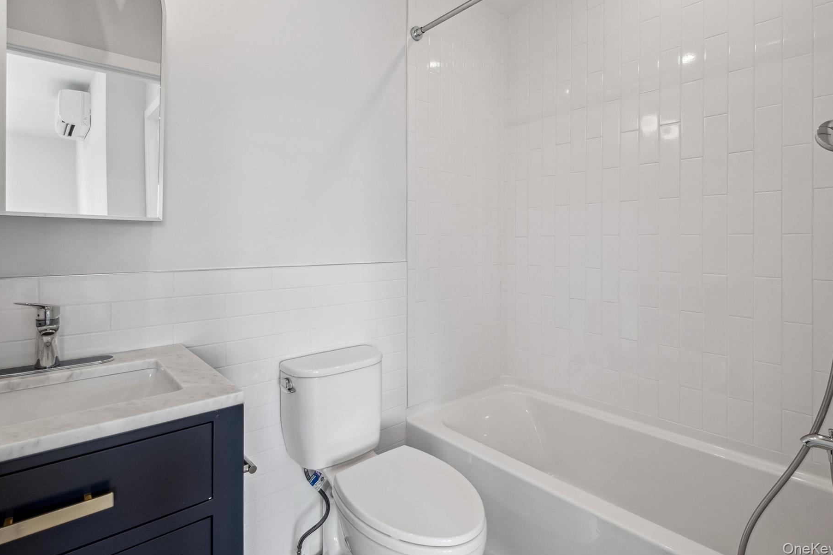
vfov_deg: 70.2
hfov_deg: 93.3
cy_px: 245
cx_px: 404
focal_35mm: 17
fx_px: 393
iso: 320
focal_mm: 10
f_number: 9
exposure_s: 1/8
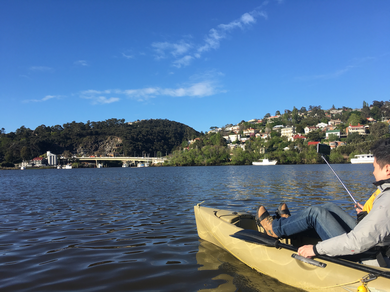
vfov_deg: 48.2
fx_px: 327
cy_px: 146
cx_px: 195
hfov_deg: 61.7
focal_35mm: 29
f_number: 2.2
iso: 25
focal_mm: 4.15
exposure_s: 1/1148
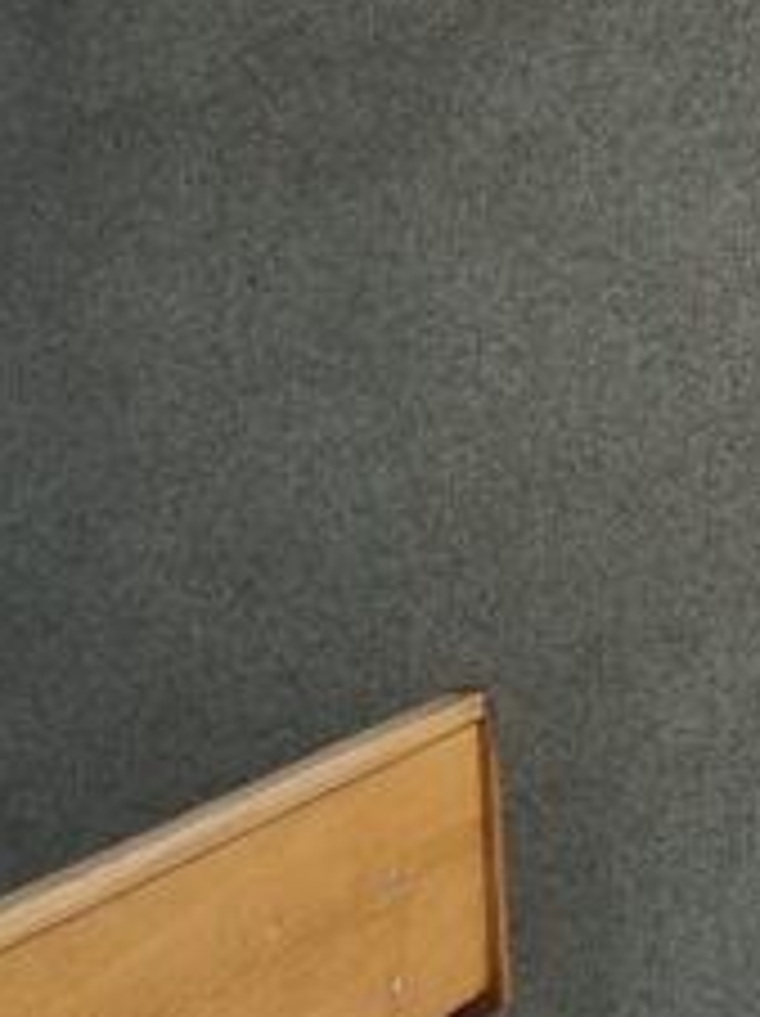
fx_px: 3461
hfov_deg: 12.1
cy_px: -176
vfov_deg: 16.1
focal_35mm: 118
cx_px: 1075
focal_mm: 5.4
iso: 500
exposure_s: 1/33
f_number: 1.8
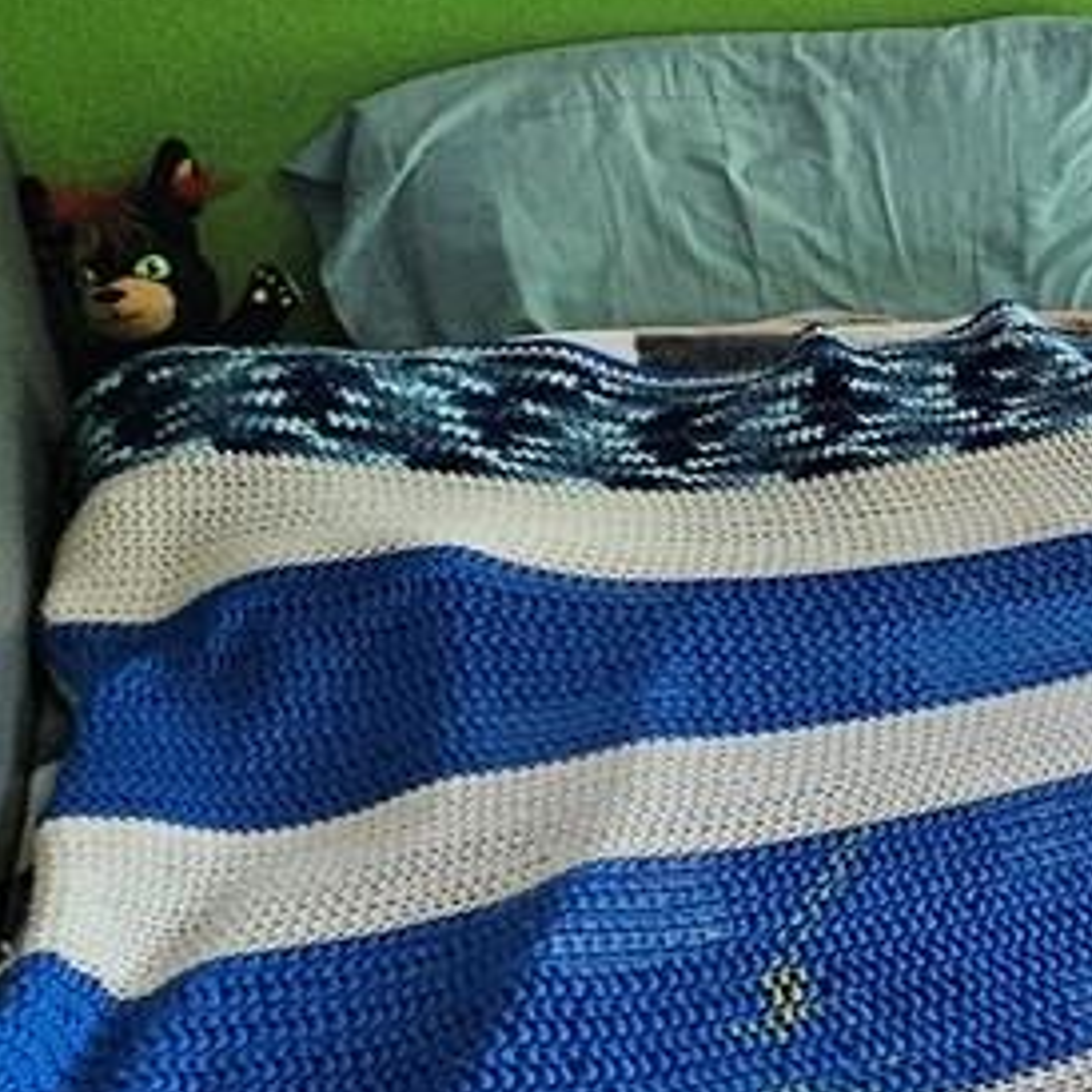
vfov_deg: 25.5
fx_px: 2391
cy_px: 319
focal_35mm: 67
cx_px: 2606
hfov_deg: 15.1
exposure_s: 1/60
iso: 80
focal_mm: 2.2
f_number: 2.2
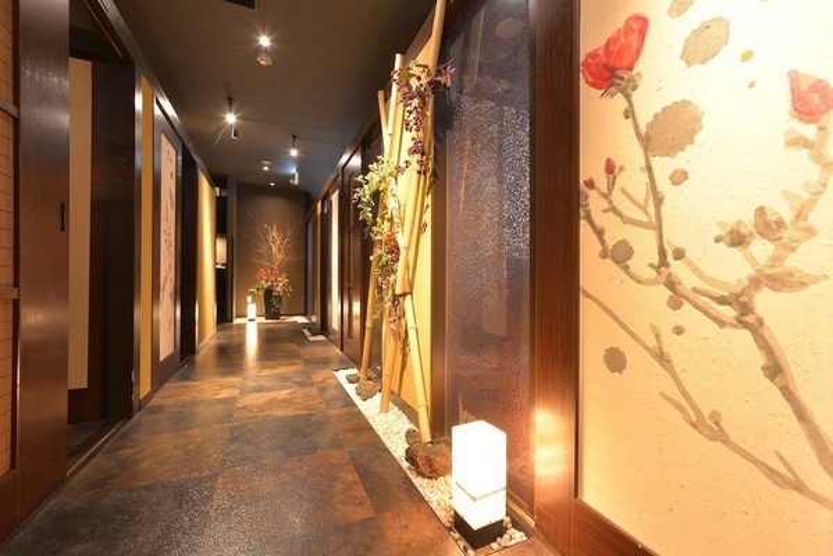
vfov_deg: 77.4
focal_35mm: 15
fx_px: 347
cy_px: 278
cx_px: 416
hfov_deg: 100.4
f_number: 8
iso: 200
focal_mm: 15
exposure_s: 1.6
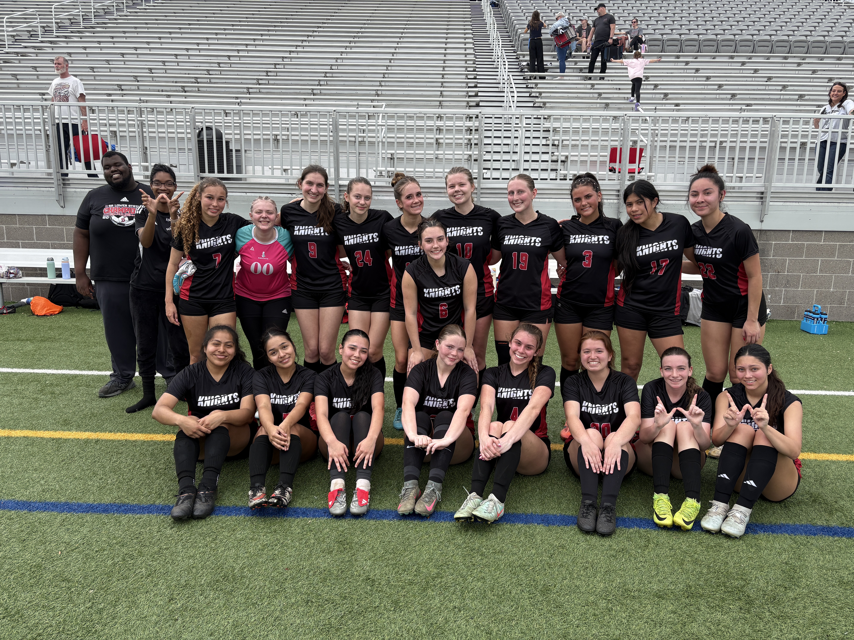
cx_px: 427
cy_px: 320
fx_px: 641
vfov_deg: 53.1
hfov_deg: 67.3
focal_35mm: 26
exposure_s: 1/1196
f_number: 1.6
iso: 50
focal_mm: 5.96
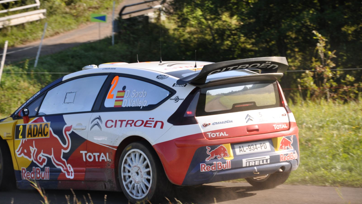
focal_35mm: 166
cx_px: 180
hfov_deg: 13.0
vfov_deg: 7.3
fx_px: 1589
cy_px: 108
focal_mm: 105
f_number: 5.6
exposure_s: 1/500
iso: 280
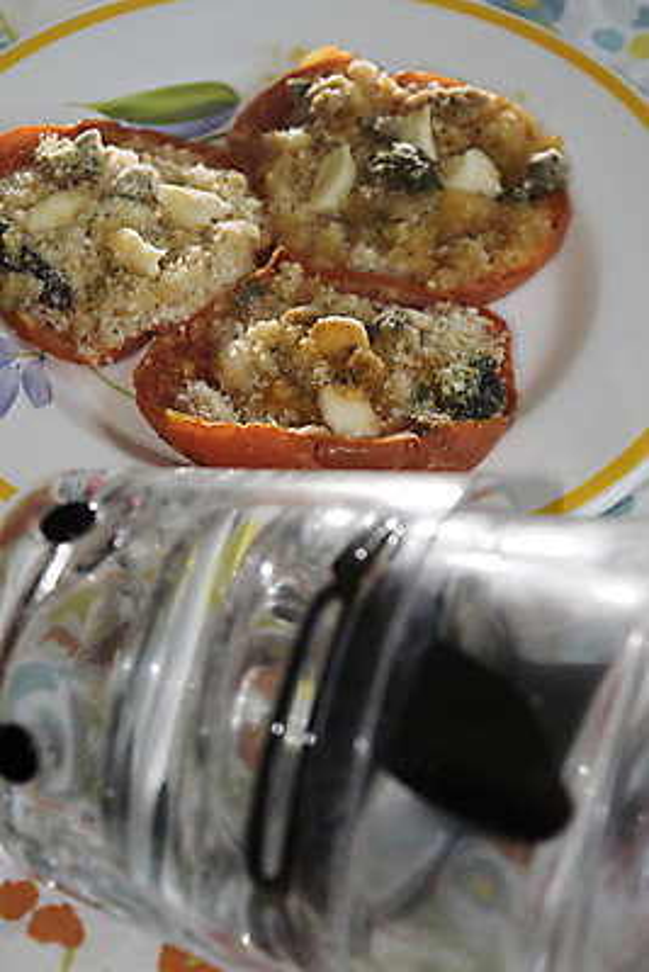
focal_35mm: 82
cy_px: 486
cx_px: 324
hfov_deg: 16.6
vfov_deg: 24.6
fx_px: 2229
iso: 200
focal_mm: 55
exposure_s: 1/60
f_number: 5.6
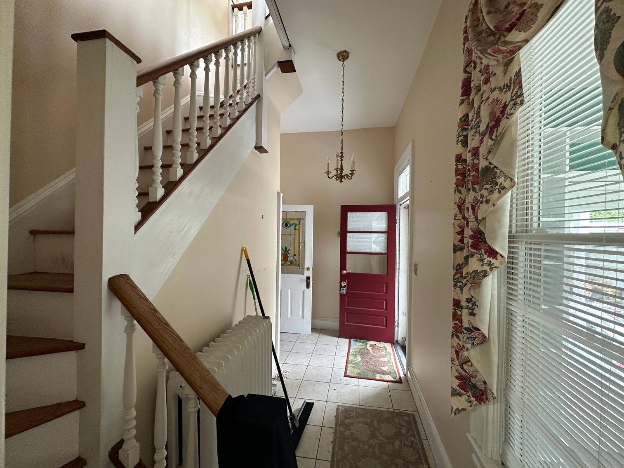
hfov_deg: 102.1
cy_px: 234
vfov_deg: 85.7
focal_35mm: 14
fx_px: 252
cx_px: 312
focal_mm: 2.22
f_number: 2.2
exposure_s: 1/60
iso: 160
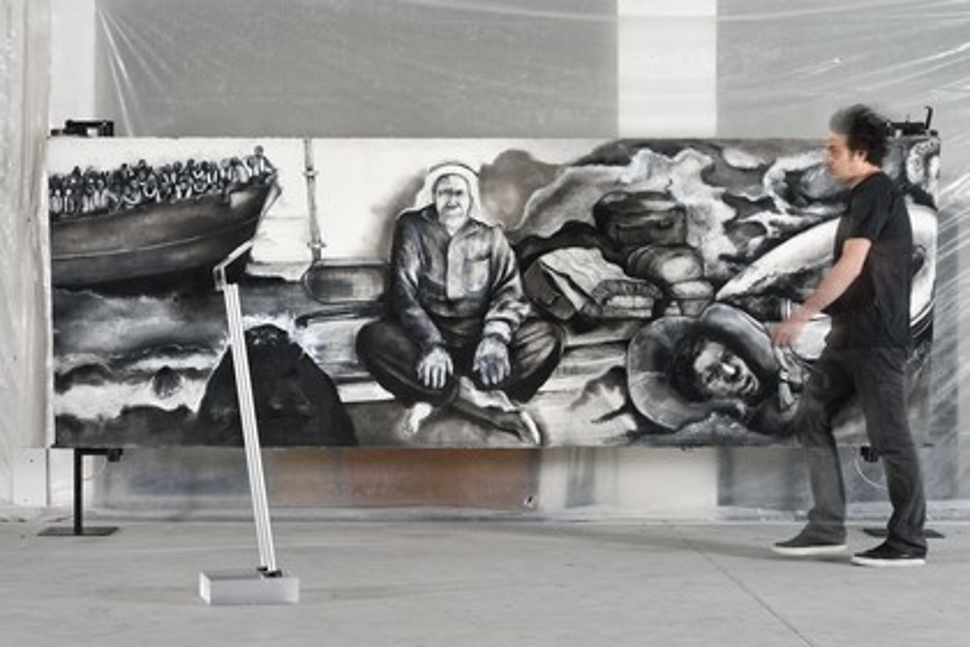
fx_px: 1886
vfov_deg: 19.5
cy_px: 324
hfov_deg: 28.8
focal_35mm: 70
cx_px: 485
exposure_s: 1/13
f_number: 8
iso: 125
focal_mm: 70
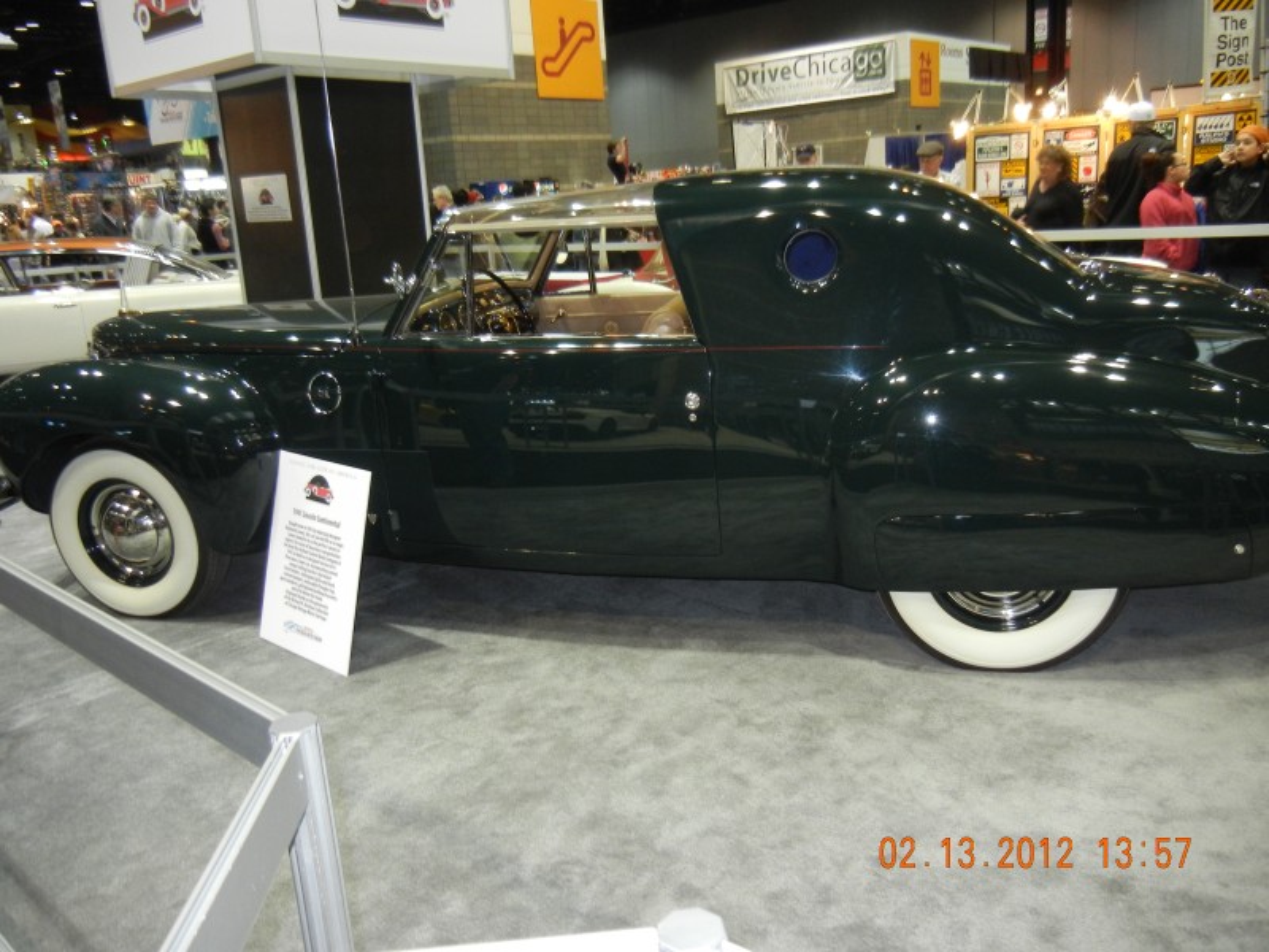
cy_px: 476
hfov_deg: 60.0
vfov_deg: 46.8
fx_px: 1100
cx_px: 634
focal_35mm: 30
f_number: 3.5
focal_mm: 5.4
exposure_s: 1/30
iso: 400
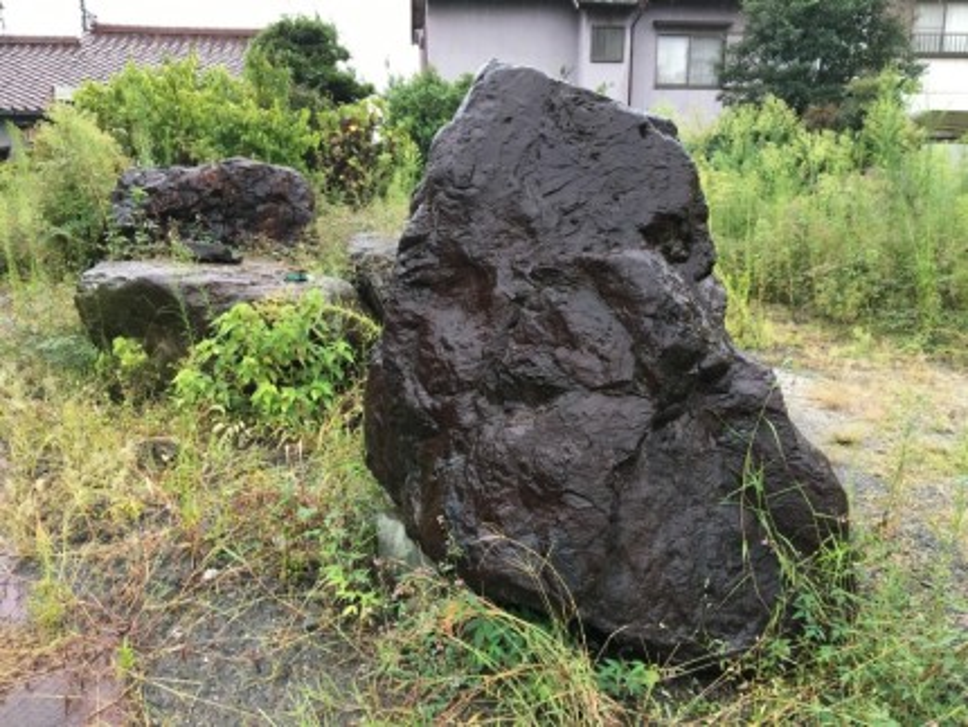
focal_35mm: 29
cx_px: 484
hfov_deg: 61.6
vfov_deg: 48.3
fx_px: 811
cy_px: 364
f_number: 2.2
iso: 40
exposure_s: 1/30
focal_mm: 4.15
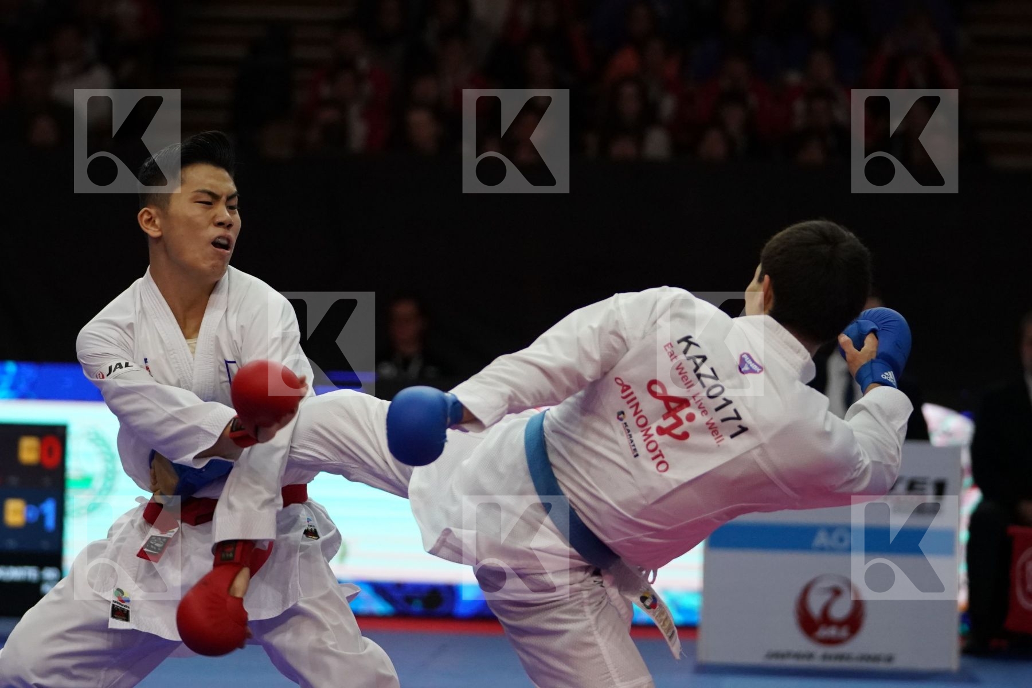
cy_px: 344
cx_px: 516
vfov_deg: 8.6
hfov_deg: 12.8
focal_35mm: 160
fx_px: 4586
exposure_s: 1/1000
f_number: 2.8
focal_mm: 107
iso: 4000
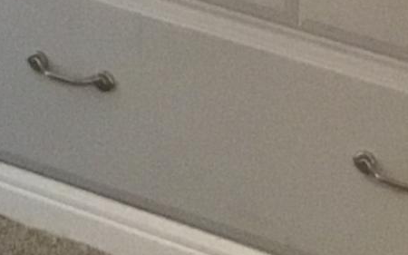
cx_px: 37
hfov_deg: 9.5
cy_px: -682
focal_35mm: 219
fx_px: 2435
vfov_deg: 5.4
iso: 250
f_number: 2.4
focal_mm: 3.3
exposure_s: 1/15
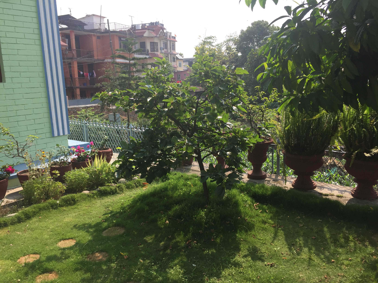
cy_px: 142
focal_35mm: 29
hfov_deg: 61.7
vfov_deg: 48.2
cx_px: 189
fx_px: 317
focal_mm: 4.15
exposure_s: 1/879
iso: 32
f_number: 2.2
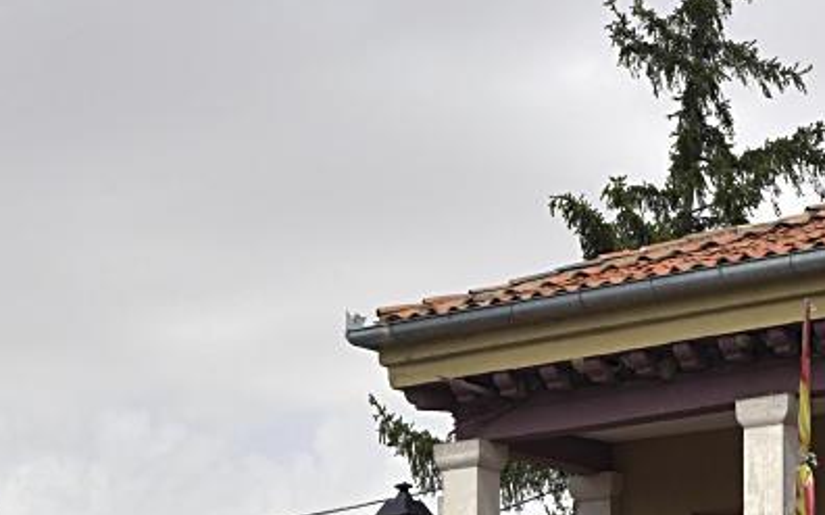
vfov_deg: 9.3
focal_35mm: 139
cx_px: 525
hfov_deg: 15.0
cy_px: 640
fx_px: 3123
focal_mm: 50
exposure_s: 1/640
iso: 400
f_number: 14
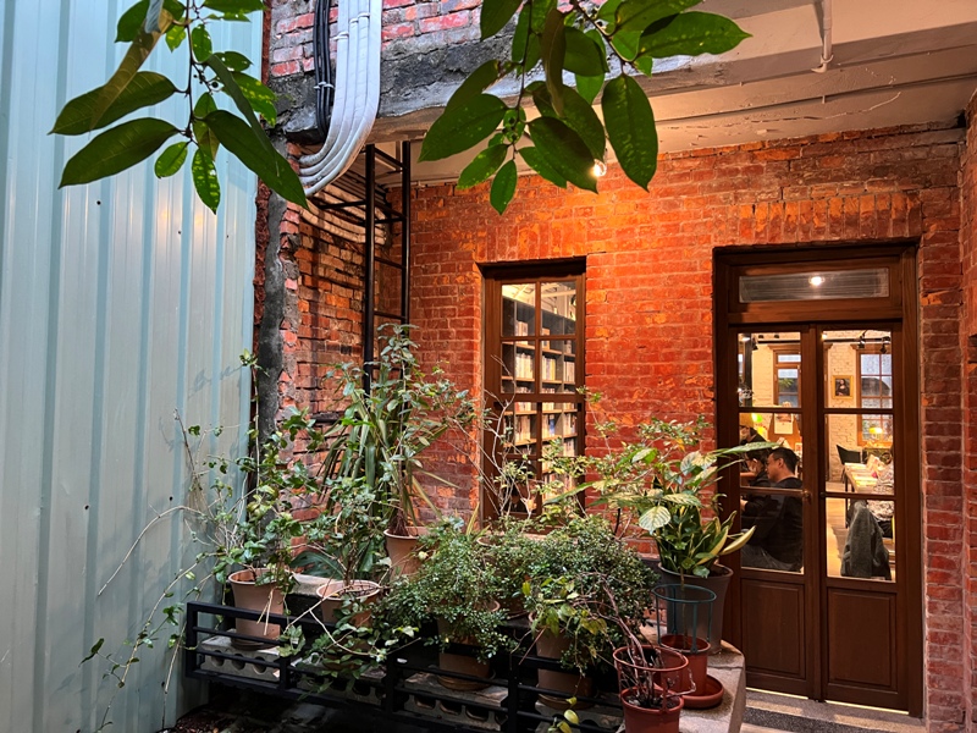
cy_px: 366
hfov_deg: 67.3
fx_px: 734
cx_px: 488
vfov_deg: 53.1
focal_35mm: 26
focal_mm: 5.7
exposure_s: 1/60
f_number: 1.5
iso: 250
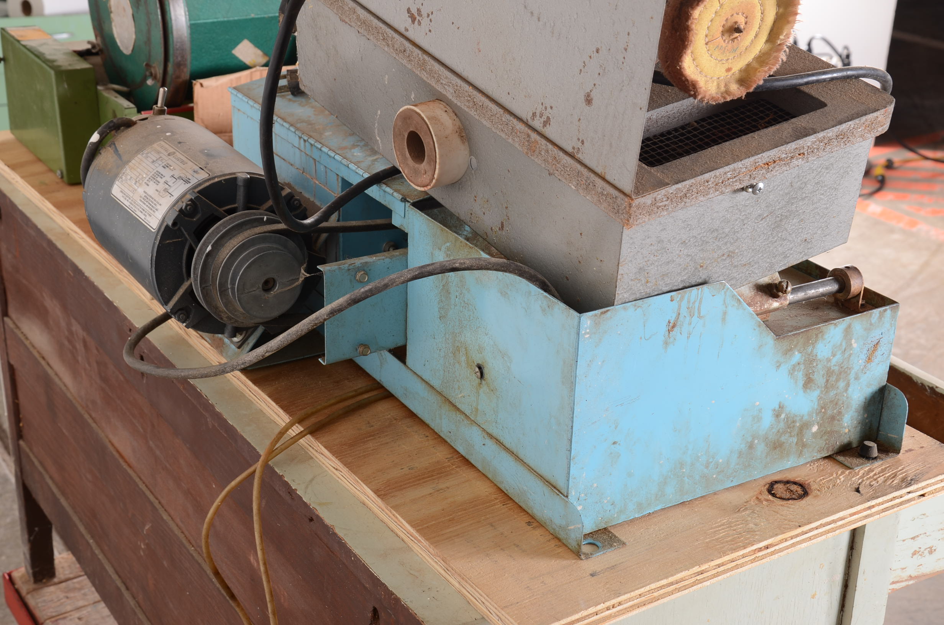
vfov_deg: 23.7
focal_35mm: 57
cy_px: 312
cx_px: 472
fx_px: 1492
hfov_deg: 35.1
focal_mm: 38
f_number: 9
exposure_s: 1/100
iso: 125
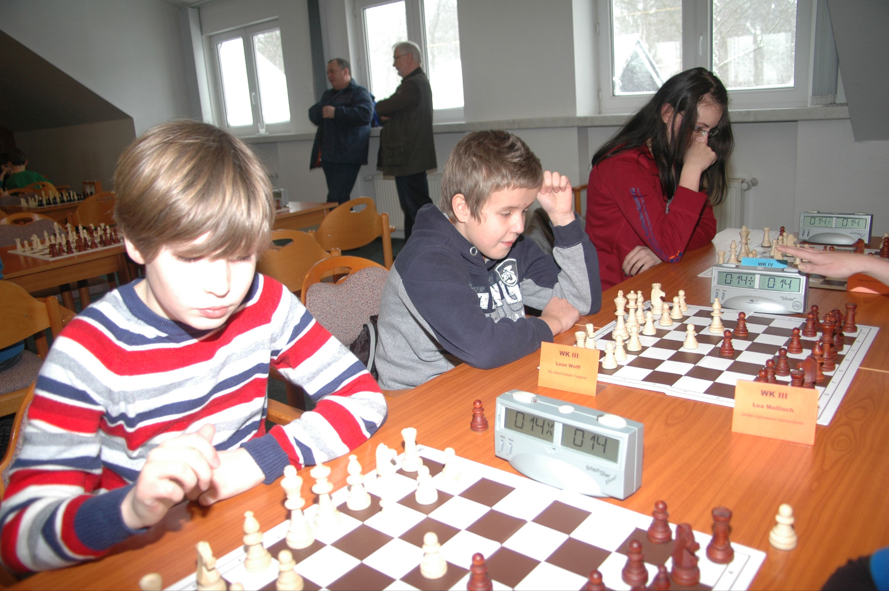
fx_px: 666
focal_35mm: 27
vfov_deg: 47.9
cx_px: 444
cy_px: 296
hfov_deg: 67.4
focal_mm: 18
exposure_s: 1/60
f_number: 4
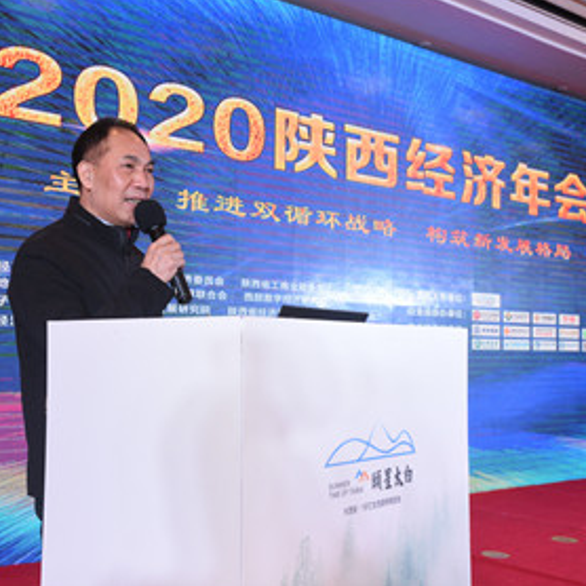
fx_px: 881
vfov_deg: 36.8
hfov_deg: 36.4
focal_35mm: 46
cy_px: 291
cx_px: 196
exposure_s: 1/250
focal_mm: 35
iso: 1600
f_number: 5
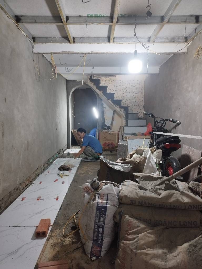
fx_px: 187
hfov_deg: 56.8
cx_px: 101
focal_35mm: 24
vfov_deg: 71.6
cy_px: 134
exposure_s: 1/33.3
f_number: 1.89
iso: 270
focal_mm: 5.89
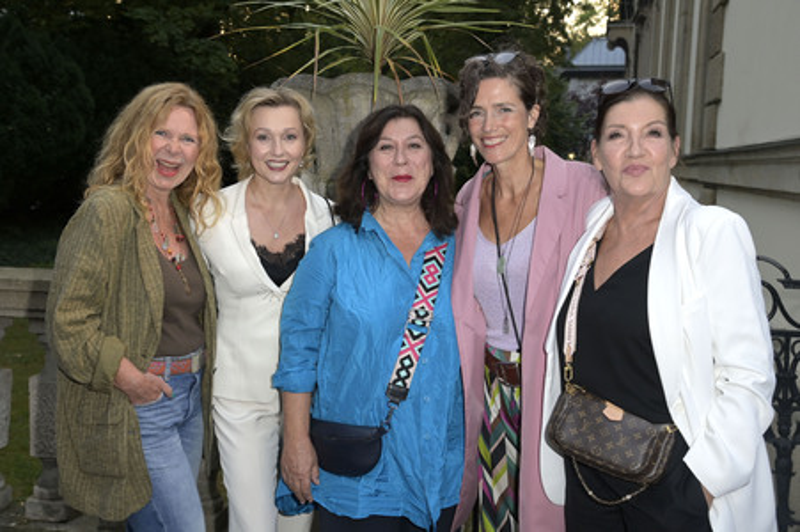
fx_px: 977
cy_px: 266
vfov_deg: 30.5
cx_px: 400
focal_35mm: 44
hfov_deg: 44.5
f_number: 6.3
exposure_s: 1/100
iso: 1600
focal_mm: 44
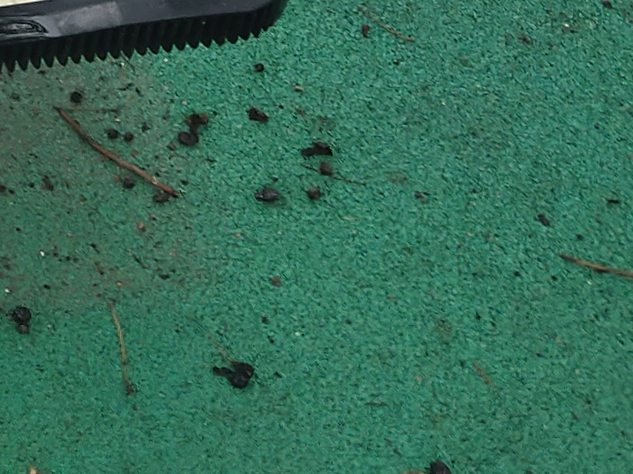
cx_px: -739
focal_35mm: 147
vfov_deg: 9.1
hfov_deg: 11.7
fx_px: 2688
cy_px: -674
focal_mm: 4.35
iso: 100
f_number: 1.79
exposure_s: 1/100
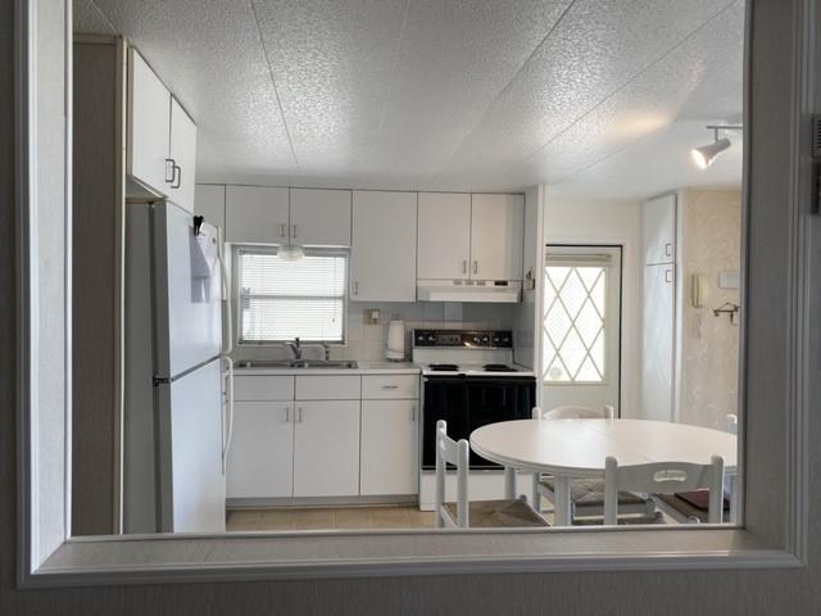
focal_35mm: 26
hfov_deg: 67.3
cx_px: 410
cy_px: 308
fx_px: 617
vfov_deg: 53.1
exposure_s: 1/120
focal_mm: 4.25
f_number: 1.8
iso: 64
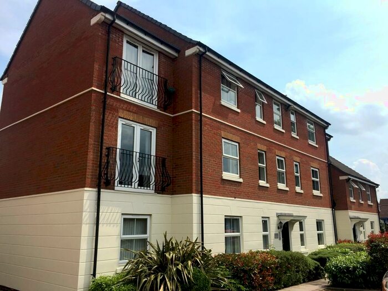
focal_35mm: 29
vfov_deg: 48.2
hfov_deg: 61.7
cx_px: 194
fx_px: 325
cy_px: 146
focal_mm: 4.15
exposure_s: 1/3049
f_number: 2.2
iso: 32
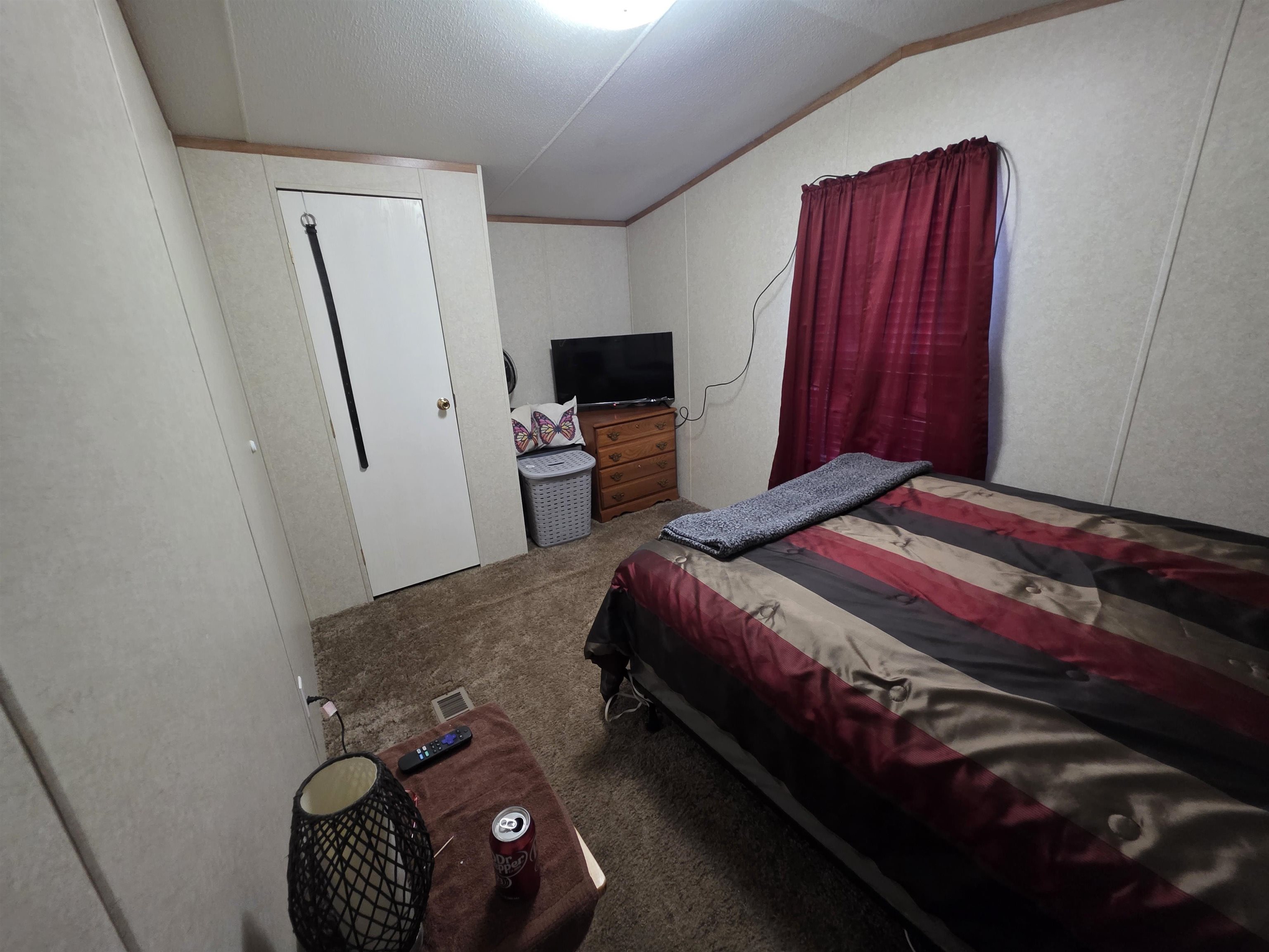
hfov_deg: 106.2
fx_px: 477
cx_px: 634
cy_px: 476
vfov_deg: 89.9
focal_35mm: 13
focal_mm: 2.2
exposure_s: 1/60
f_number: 1.9
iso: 640
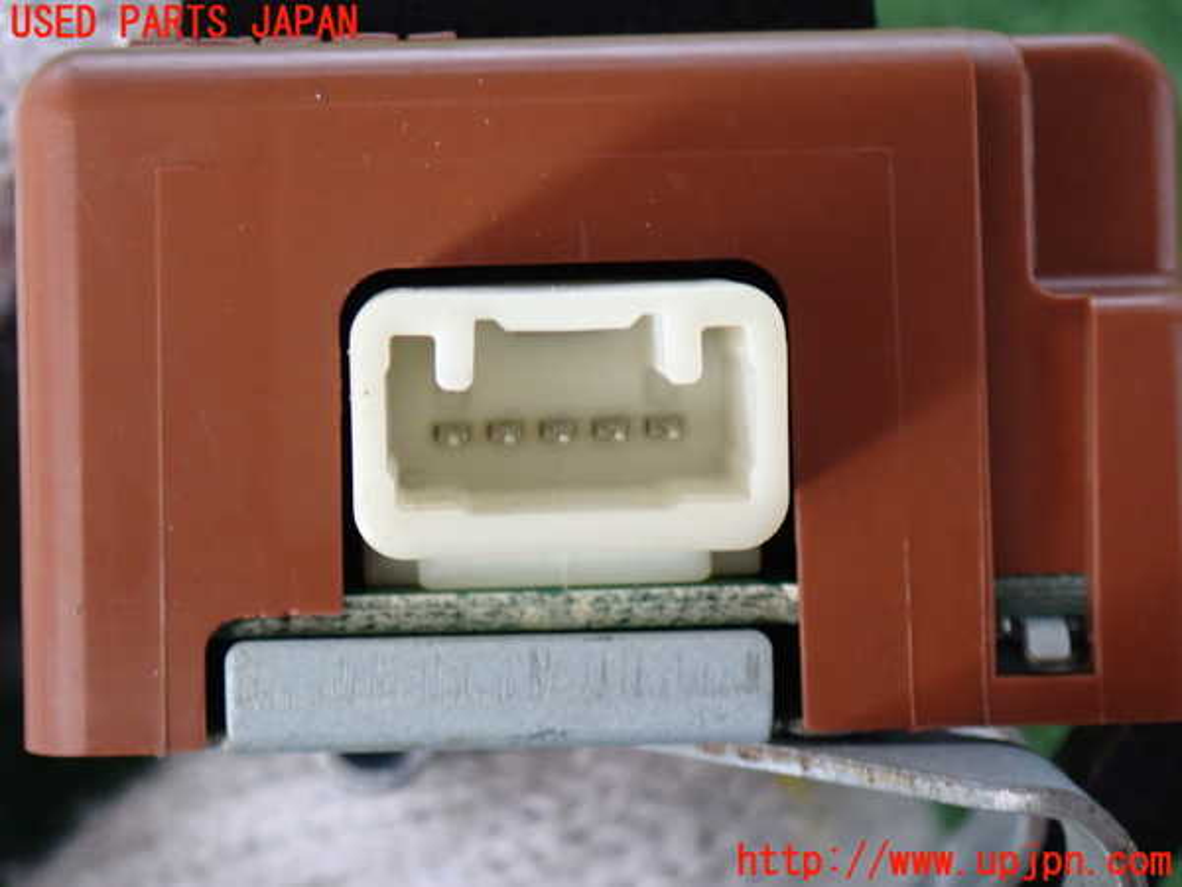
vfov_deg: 15.7
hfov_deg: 20.9
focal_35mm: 94
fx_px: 3210
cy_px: 444
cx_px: 591
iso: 800
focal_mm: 16.79
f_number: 4.7
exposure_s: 1/40
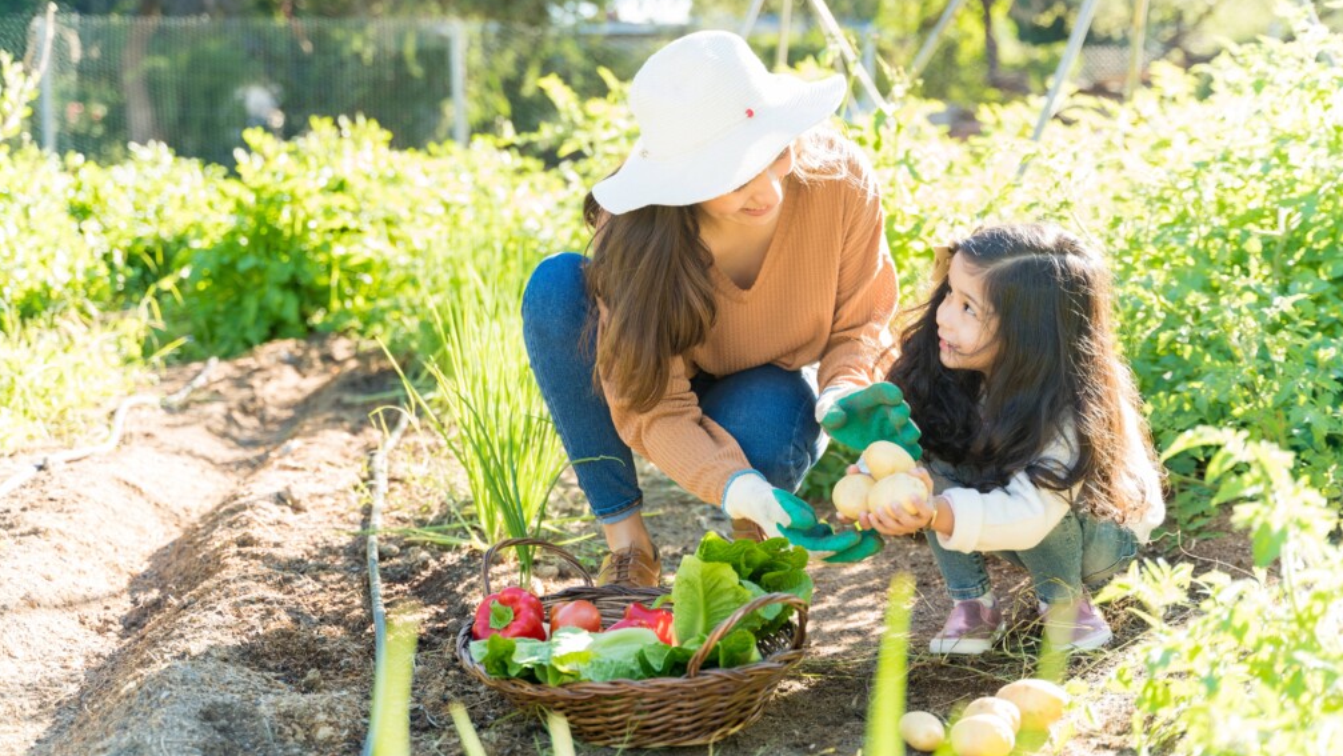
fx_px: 1745
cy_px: 339
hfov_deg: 42.1
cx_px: 682
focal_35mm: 49
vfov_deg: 24.4
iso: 160
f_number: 2.8
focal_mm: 46
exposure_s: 1/160
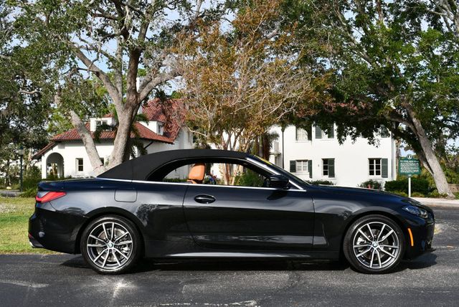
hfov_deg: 39.6
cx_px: 230
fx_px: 638
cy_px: 154
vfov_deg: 27.0
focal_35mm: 50
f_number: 8
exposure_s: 1/250
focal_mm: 25
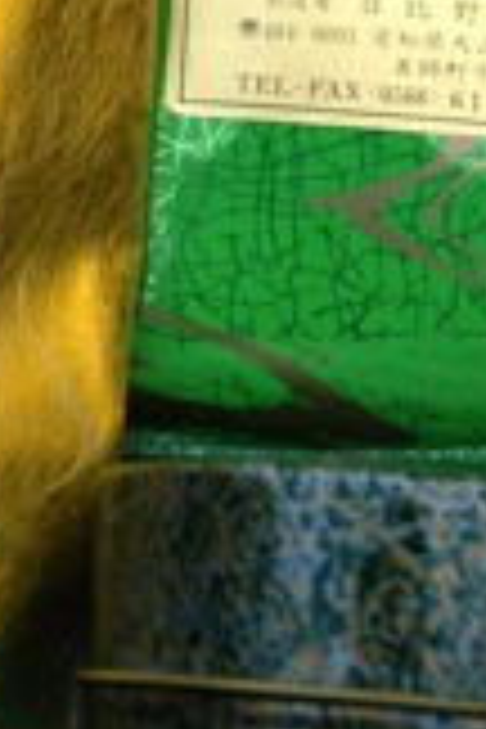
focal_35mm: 133
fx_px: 2693
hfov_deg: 9.9
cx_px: -322
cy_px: -180
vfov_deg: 14.8
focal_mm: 24
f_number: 6.3
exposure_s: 1/60
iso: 400
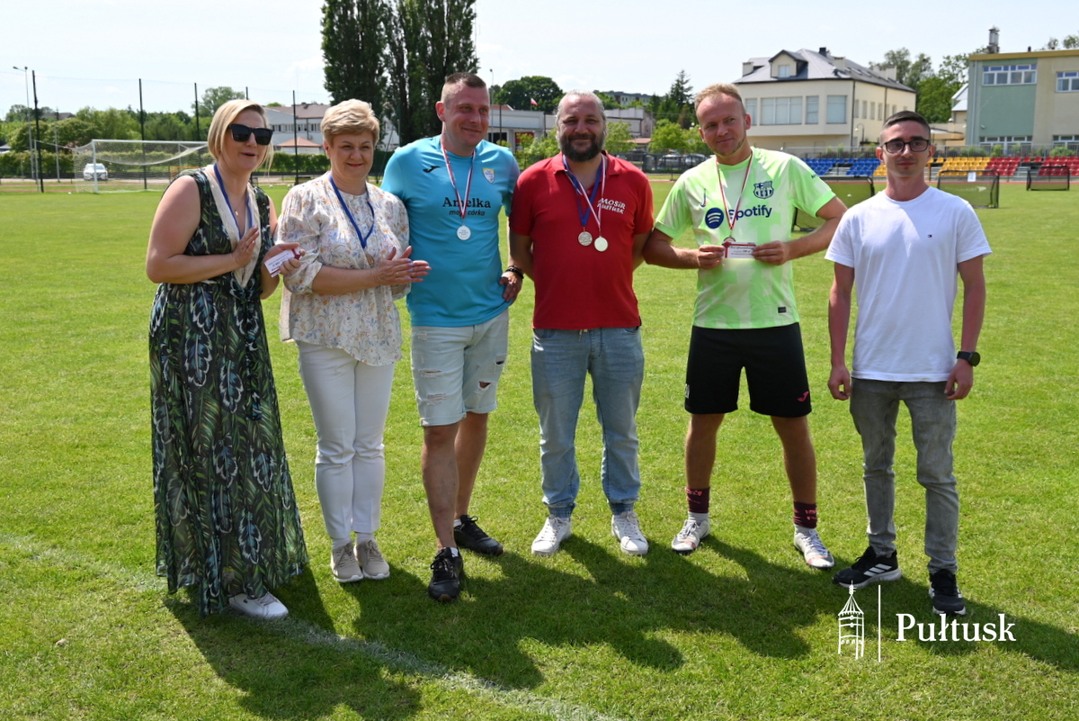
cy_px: 360
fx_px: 899
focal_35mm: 30
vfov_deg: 43.6
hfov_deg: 61.9
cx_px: 540
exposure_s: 1/320
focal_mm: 30
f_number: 6.3
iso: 100
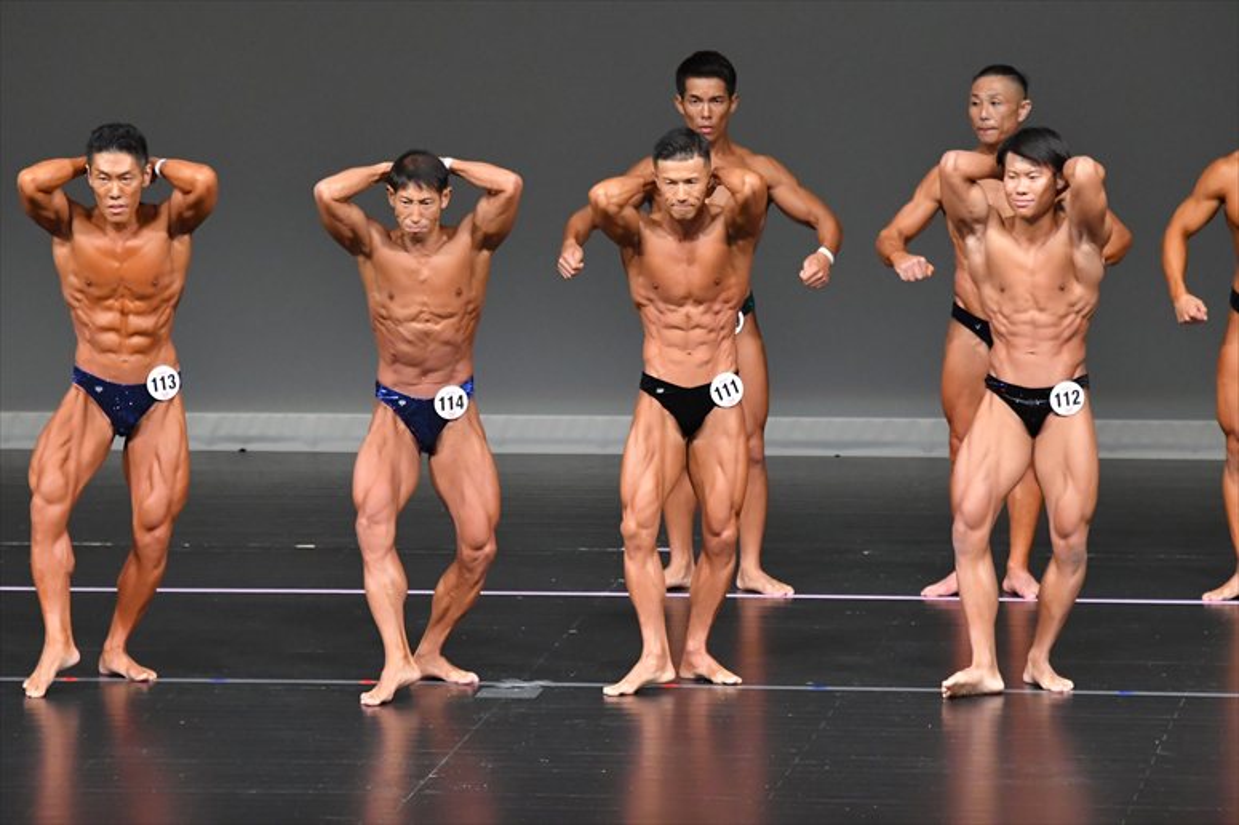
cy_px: 412
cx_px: 620
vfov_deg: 4.8
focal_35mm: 285
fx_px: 9804
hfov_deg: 7.2
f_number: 5.6
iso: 5000
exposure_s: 1/400
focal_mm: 190
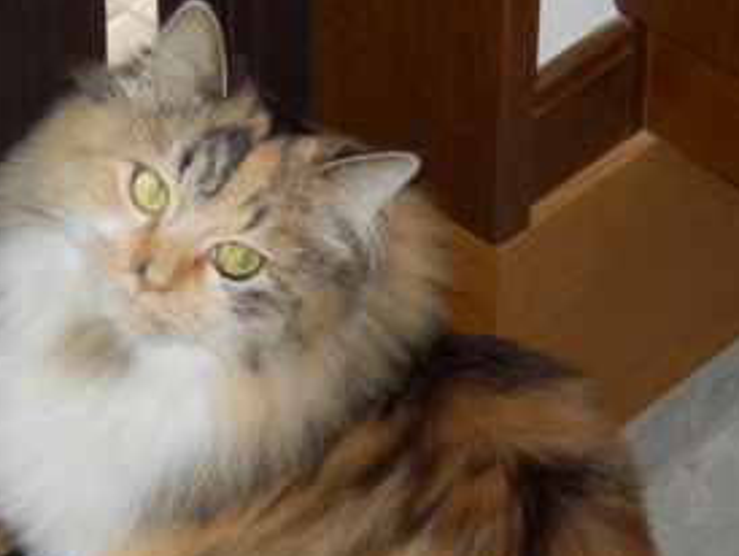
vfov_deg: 7.1
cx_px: 154
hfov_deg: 9.4
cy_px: 229
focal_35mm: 210
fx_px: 4487
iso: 400
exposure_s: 1/50
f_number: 5.3
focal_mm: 22.9
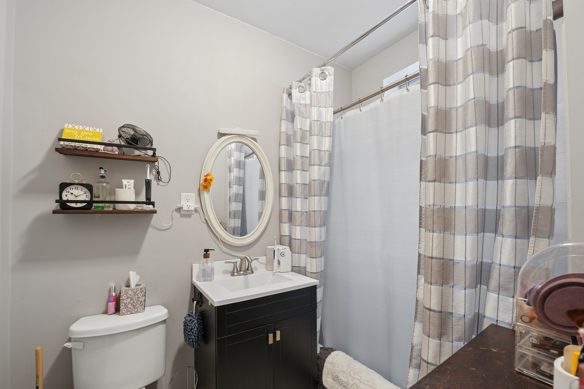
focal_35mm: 14
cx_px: 292
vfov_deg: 81.2
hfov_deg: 104.3
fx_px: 227
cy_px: 194
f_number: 4.5
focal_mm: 14
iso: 400
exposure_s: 1/20
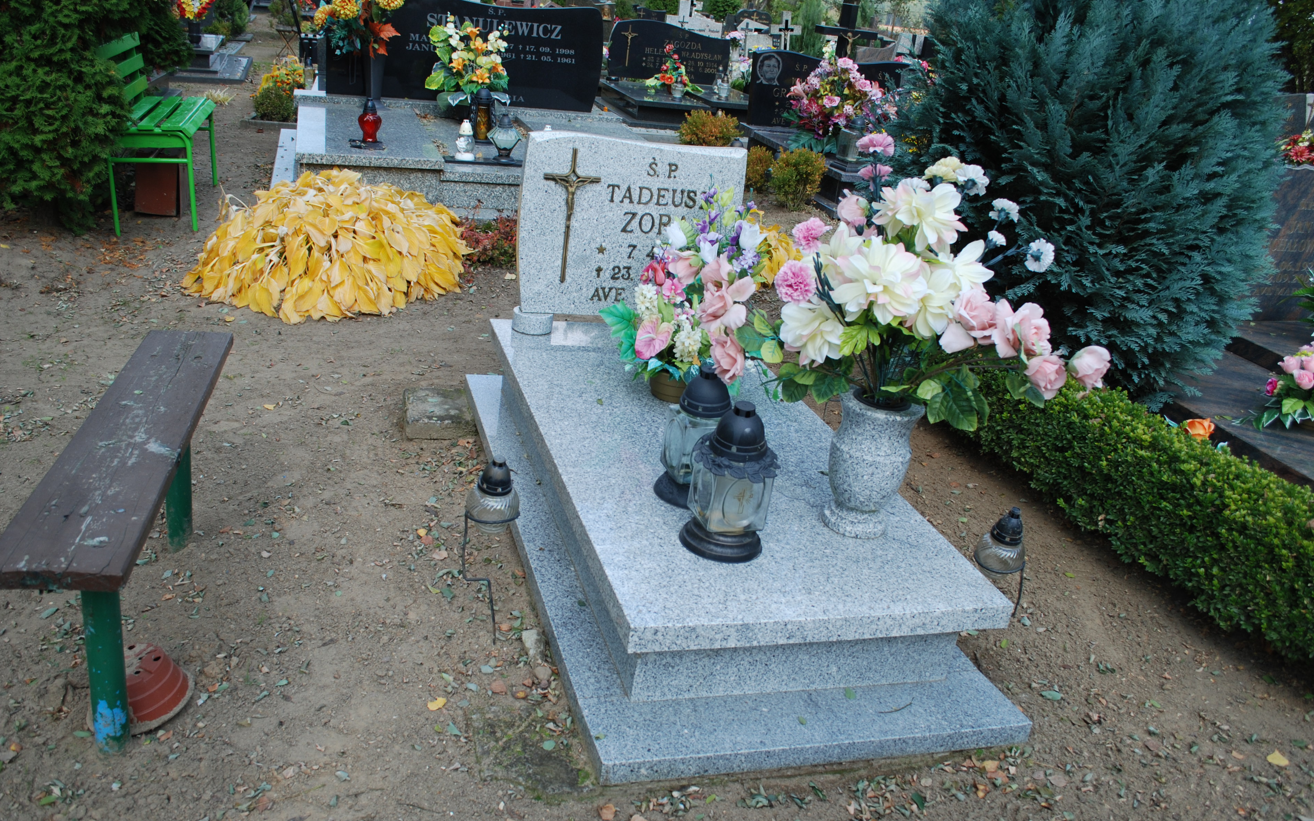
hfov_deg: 66.5
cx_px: 649
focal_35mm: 28
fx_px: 1003
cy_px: 431
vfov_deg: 44.5
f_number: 5.6
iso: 100
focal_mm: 18
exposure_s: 1/125
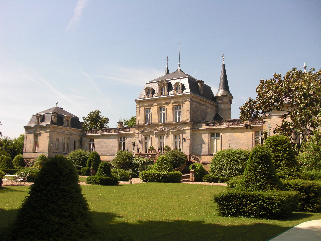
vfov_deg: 39.7
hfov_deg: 51.4
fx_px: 334
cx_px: 160
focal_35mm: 36
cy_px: 120
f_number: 2.8
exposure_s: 1/1000
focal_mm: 6.3
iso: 50
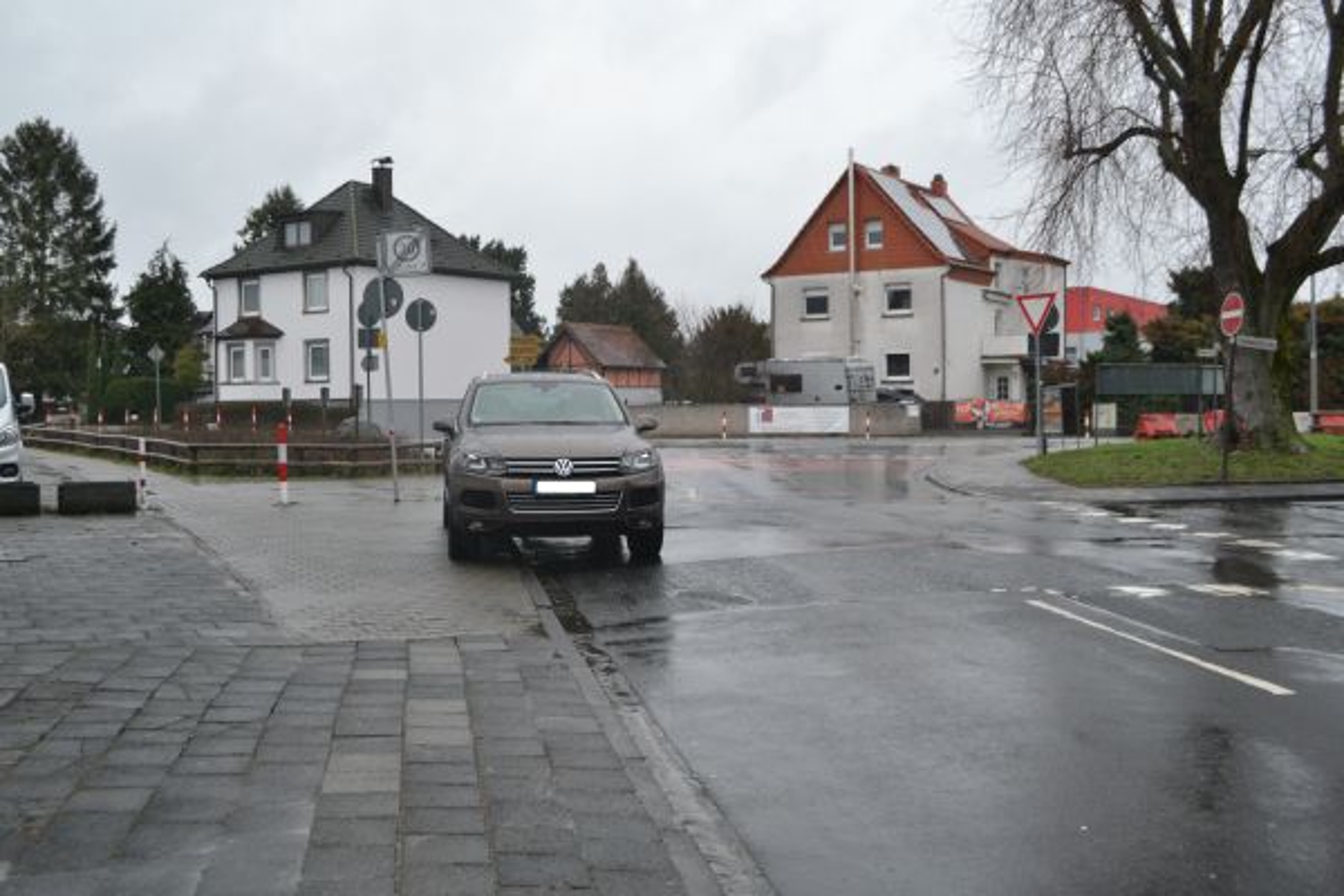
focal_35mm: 36
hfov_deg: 53.1
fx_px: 1344
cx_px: 672
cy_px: 448
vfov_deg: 36.9
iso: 320
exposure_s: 1/125
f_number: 5.6
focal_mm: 24
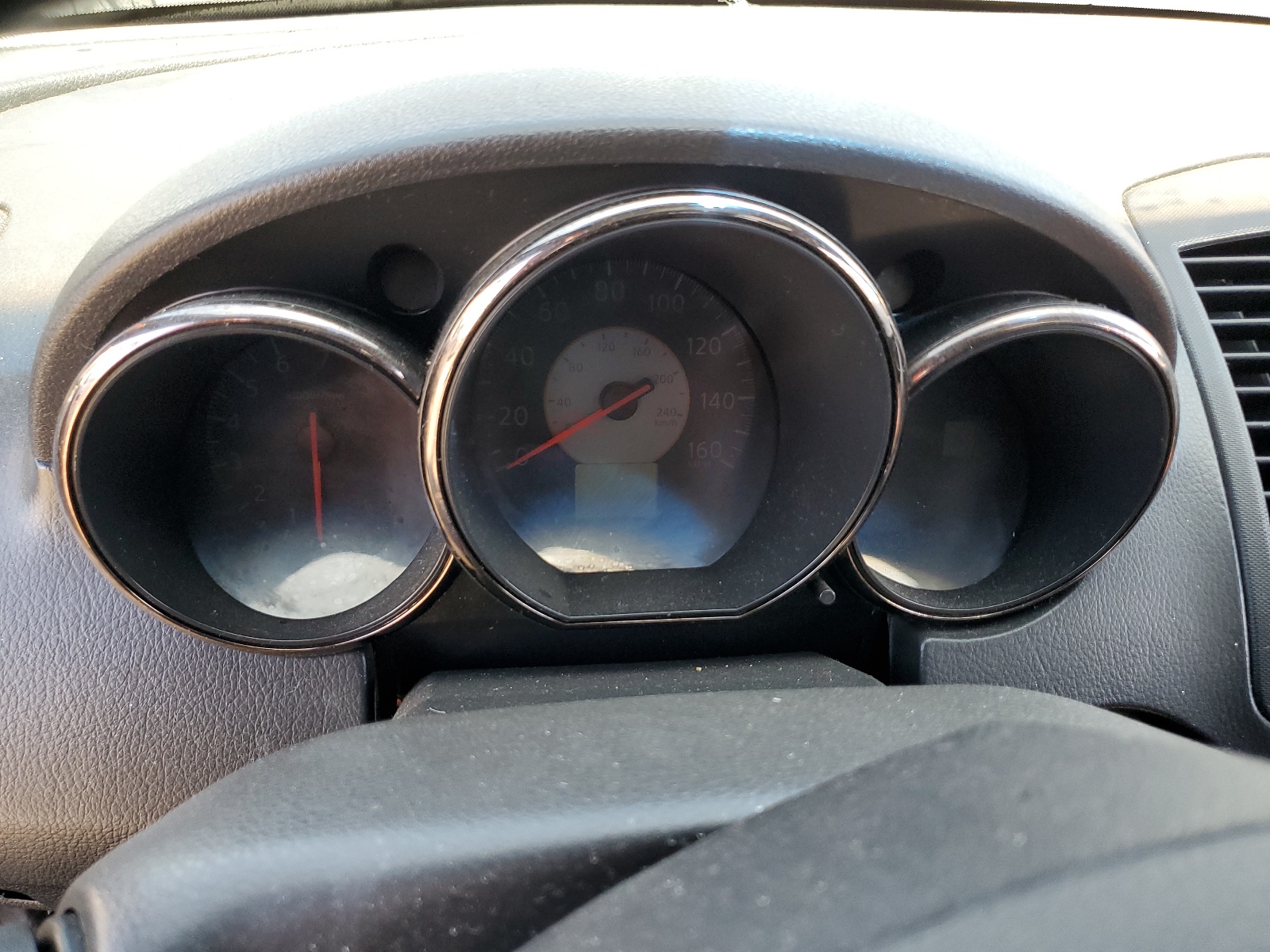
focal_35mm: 26
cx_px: 635
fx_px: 954
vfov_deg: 53.1
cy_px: 476
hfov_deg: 67.3
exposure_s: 1/120
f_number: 1.5
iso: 92
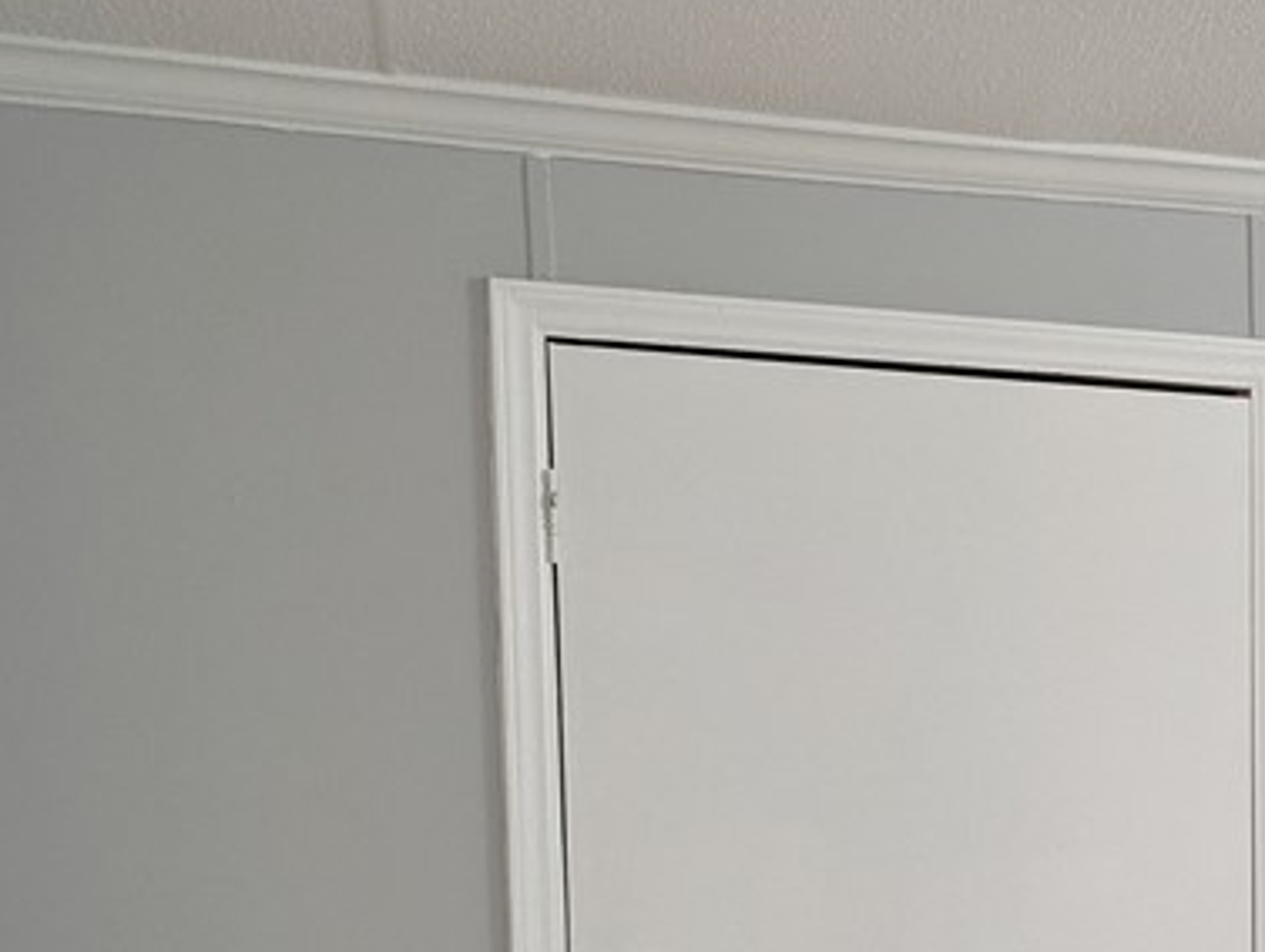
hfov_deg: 27.3
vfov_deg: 21.1
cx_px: 1384
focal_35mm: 65
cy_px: 1140
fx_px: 2379
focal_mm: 6.81
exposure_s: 1/40
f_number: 1.85
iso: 571
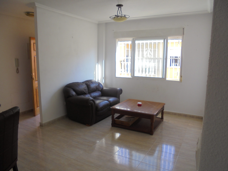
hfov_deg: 67.3
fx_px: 171
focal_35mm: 26
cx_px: 114
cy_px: 86
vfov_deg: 53.1
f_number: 3.5
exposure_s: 1/60
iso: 100
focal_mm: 4.6
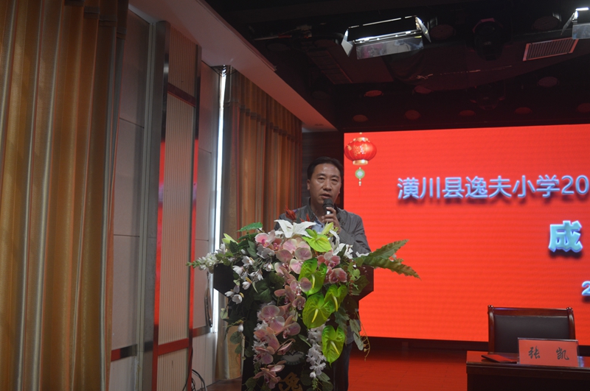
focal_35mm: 38
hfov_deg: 51.3
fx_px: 614
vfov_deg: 35.4
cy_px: 196
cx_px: 295
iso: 400
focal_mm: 25
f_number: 4.5
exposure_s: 1/80
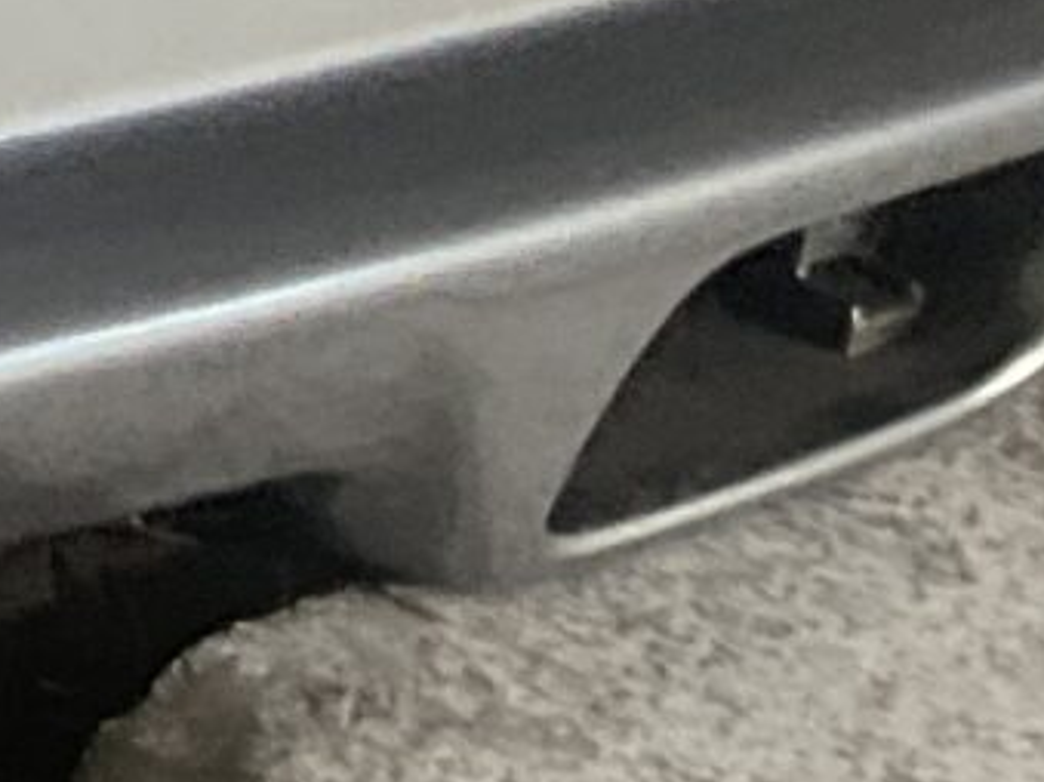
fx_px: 6603
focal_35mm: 219
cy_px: -859
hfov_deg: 7.2
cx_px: -2809
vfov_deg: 6.5
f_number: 1.8
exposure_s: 1/100
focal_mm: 3
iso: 32
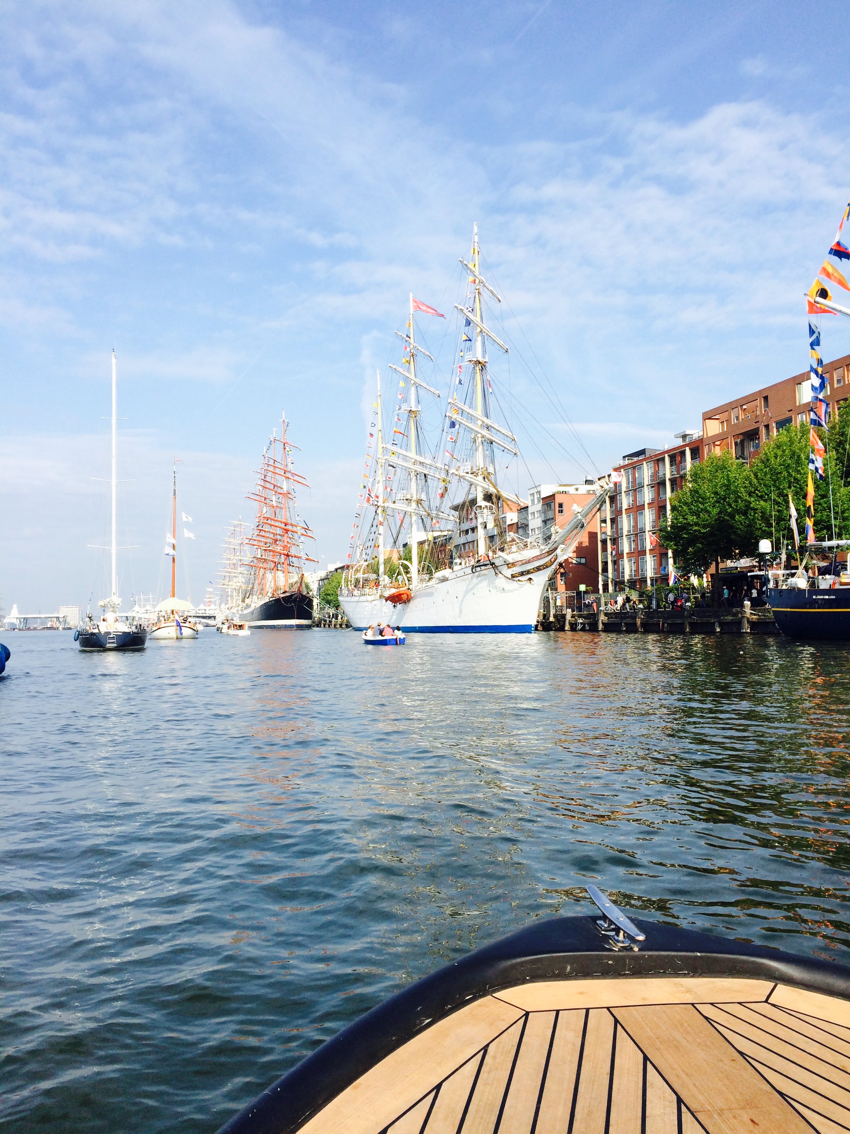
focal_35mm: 29
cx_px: 425
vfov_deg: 61.7
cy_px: 567
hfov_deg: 48.2
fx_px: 949
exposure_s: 1/1953
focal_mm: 4.15
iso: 32
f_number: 2.2
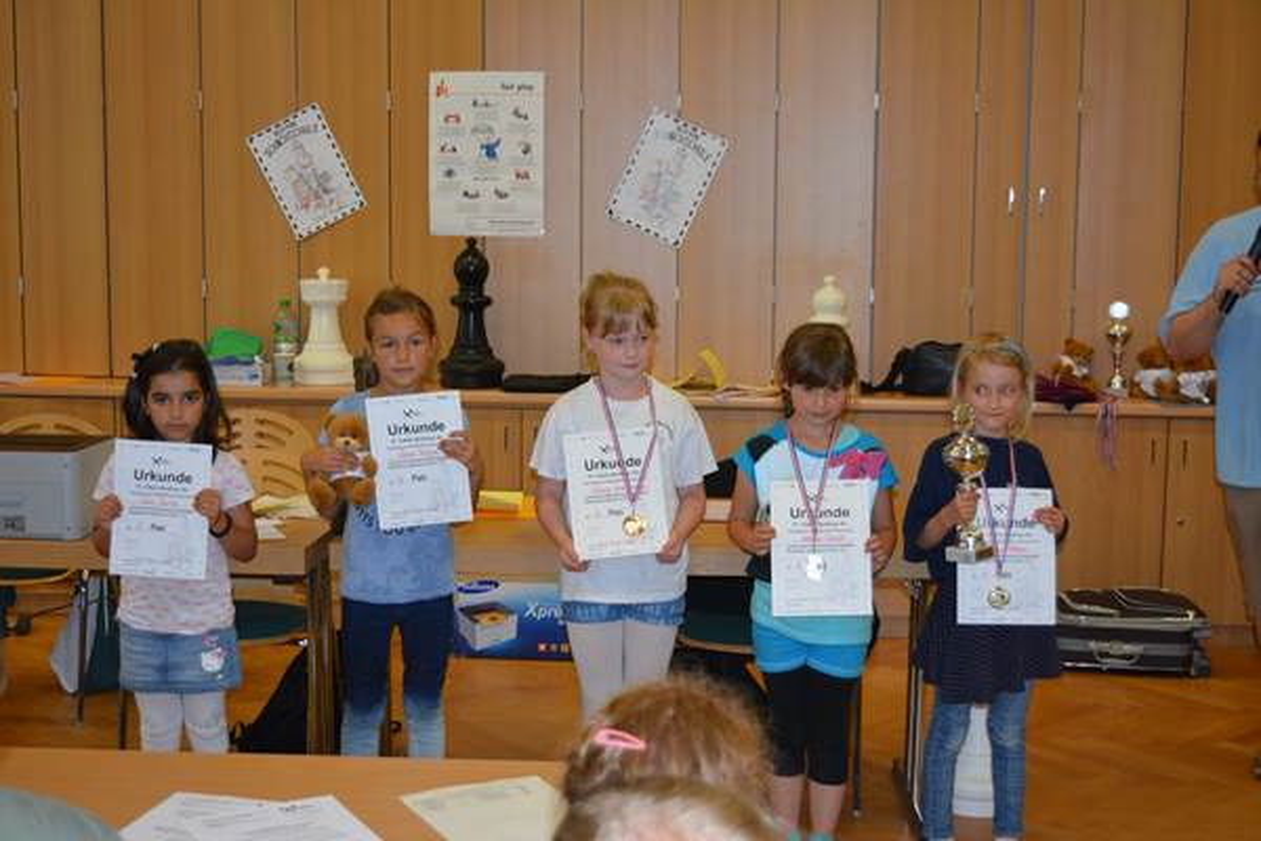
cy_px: 420
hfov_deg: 38.9
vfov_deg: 26.5
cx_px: 630
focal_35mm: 51
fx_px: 1786
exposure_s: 1/60
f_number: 4.5
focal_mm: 34
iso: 640
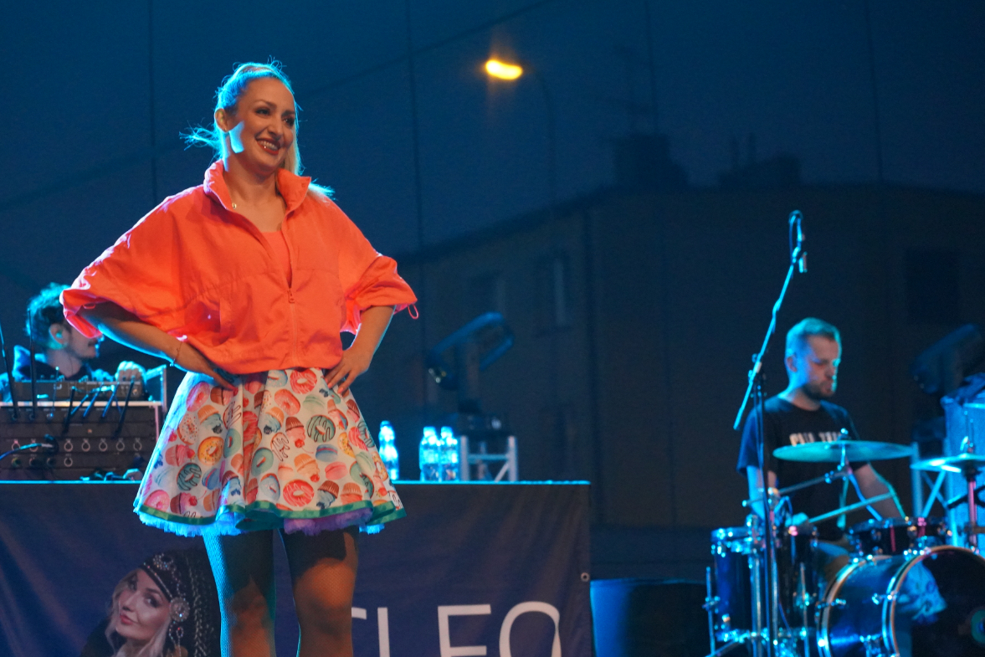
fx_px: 3174
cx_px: 483
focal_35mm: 116
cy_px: 357
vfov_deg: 11.8
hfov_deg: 17.6
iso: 12800
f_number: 4
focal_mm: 105
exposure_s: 1/125
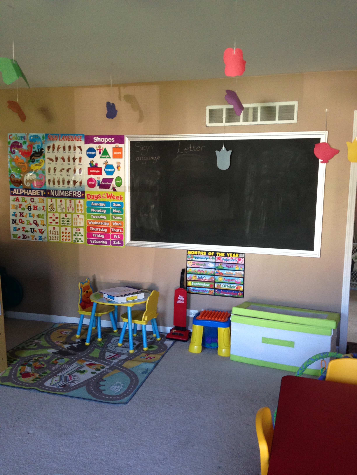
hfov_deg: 42.9
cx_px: 178
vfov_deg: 55.4
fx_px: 454
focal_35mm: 33
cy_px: 238
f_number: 2.4
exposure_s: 1/20
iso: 160
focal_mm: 4.12
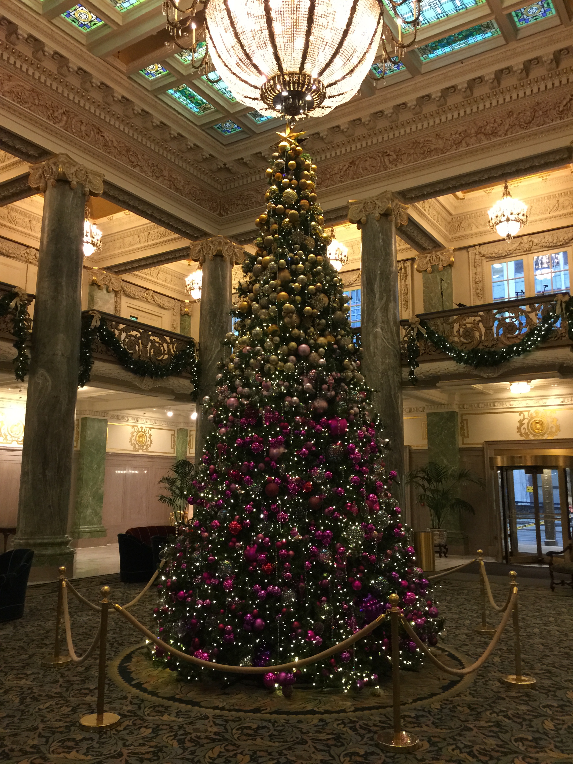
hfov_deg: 48.2
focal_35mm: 29
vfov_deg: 61.7
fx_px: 640
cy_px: 382
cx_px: 286
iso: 100
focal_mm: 4.15
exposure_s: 1/15
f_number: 2.2
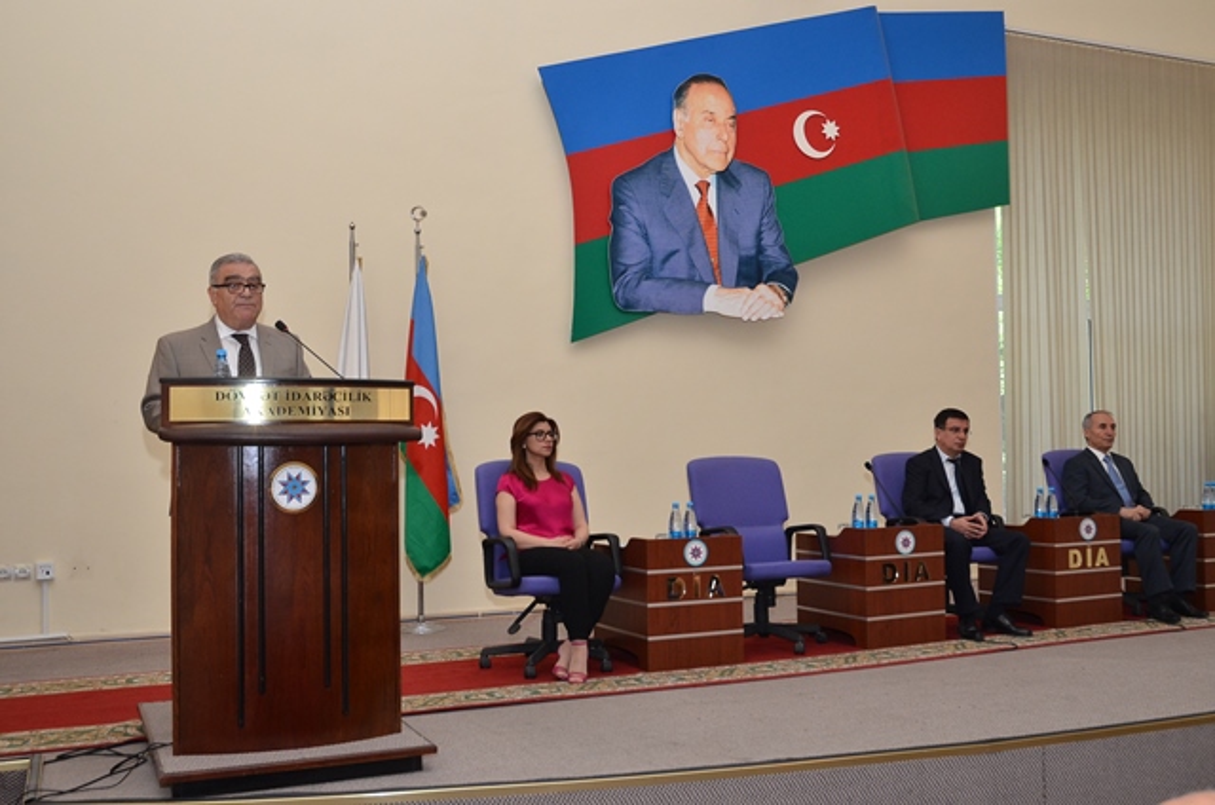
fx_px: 1213
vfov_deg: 36.7
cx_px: 608
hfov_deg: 53.2
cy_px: 402
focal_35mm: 36
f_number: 8
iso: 800
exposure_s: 1/125
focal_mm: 24
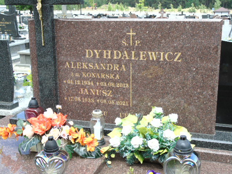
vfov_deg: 31.5
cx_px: 116
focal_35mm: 46
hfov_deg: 41.2
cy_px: 87
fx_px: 308
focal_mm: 8.2
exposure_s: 1/250
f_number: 4.1
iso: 80
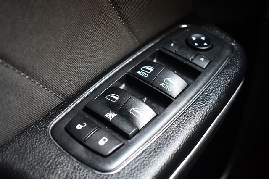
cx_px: 134
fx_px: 358
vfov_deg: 28.0
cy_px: 90
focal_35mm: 48
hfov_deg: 41.1
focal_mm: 32
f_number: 4.5
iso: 3200
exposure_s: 1/125
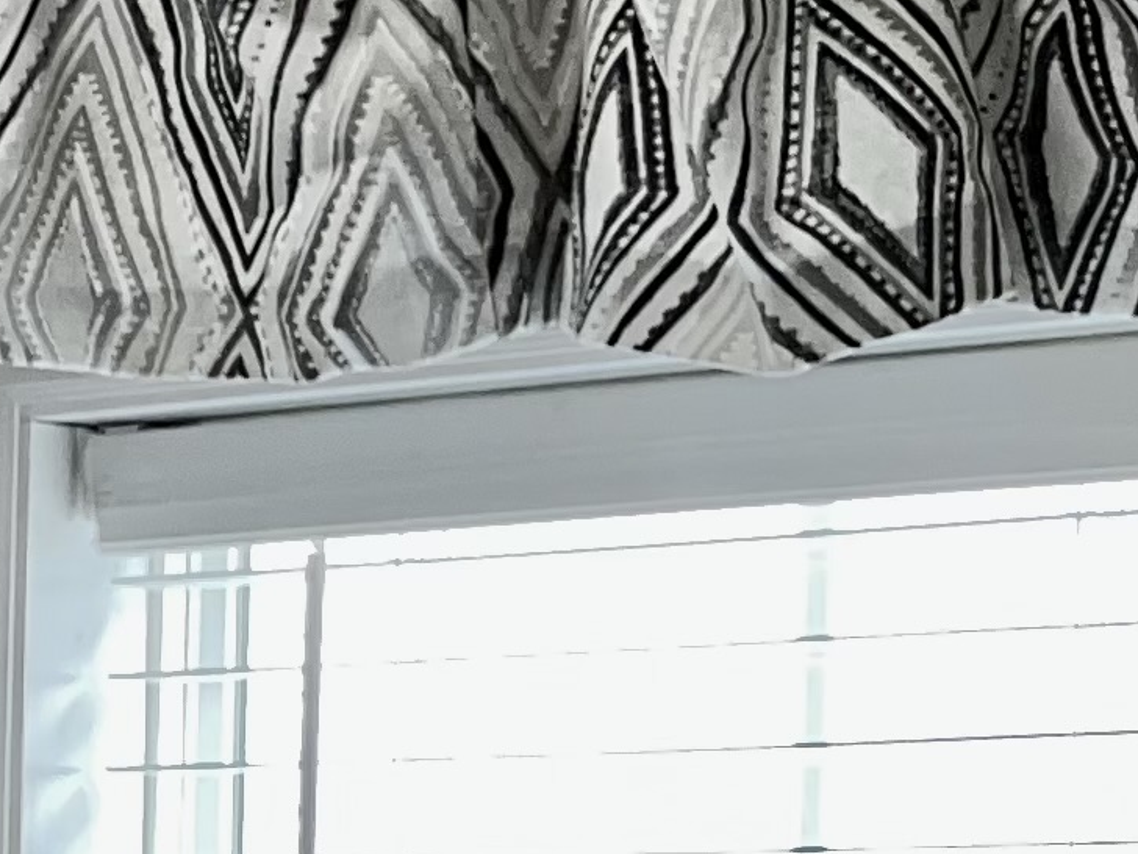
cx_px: -1974
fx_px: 4734
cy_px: 1046
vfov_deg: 10.1
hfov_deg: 10.7
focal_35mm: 144
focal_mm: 5.1
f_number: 1.6
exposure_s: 1/135
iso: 32
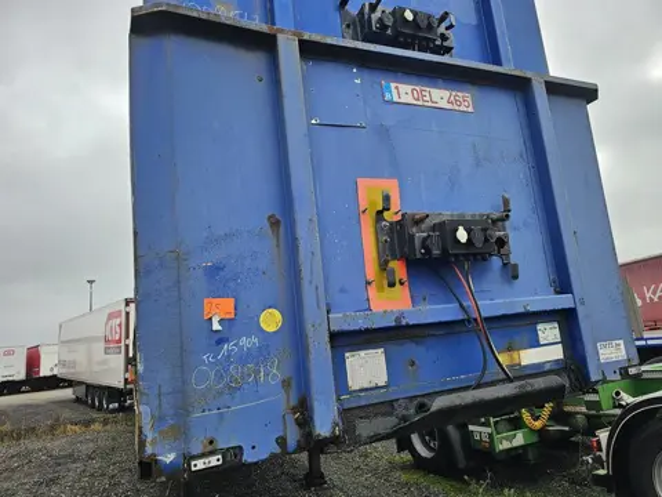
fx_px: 440
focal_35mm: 23
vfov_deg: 58.9
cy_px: 248
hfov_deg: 73.9
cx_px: 331
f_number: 1.7
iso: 20
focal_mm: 6.3
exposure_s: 1/212
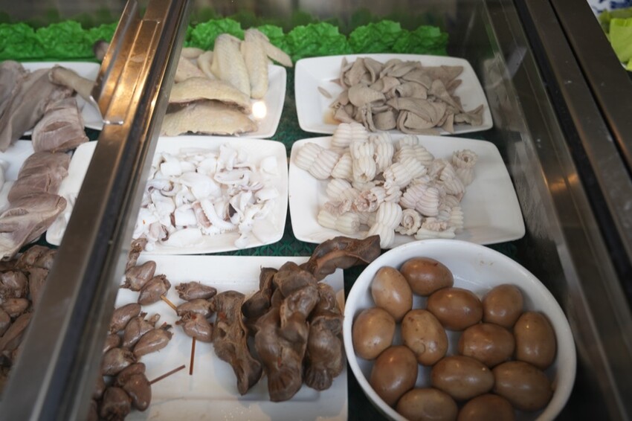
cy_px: 210
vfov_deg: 41.1
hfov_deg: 58.7
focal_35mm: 32
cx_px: 316
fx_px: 562
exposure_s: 1/125
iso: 200
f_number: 3.5
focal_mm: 32
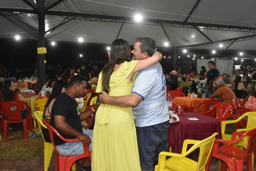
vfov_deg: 36.9
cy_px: 86
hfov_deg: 53.1
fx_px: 256
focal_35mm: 36
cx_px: 128
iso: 5000
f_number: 5
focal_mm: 24
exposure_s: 1/125
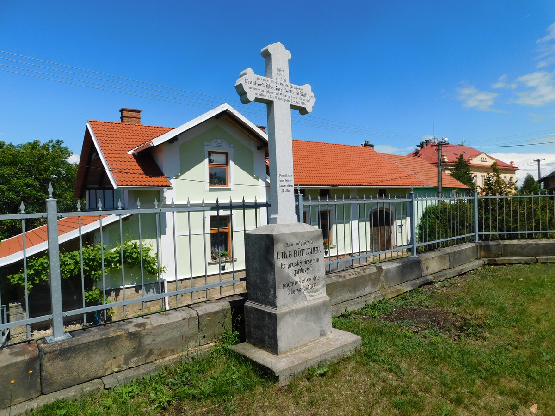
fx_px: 369
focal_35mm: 23
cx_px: 278
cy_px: 208
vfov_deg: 58.9
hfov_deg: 73.9
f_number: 6
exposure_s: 1/800
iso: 125
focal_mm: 4
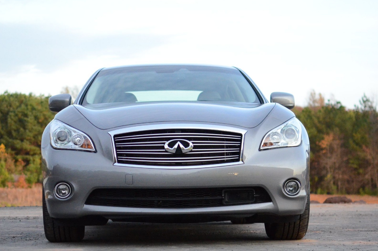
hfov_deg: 24.6
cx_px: 176
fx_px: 868
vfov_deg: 16.4
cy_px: 131
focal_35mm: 83
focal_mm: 35
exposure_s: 1/8000
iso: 3200
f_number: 1.8
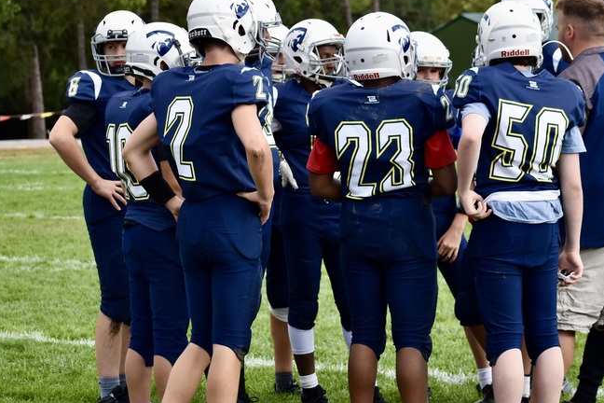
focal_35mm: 166
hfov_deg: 12.4
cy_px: 215
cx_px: 394
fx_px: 2785
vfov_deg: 8.3
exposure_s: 1/1000
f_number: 4.5
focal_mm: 70
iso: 720
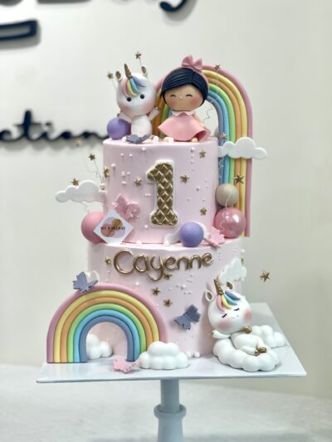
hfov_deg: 22.9
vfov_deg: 30.3
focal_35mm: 64
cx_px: 166
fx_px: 818
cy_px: 221
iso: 100
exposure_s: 1/100
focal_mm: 7.5
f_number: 2.2
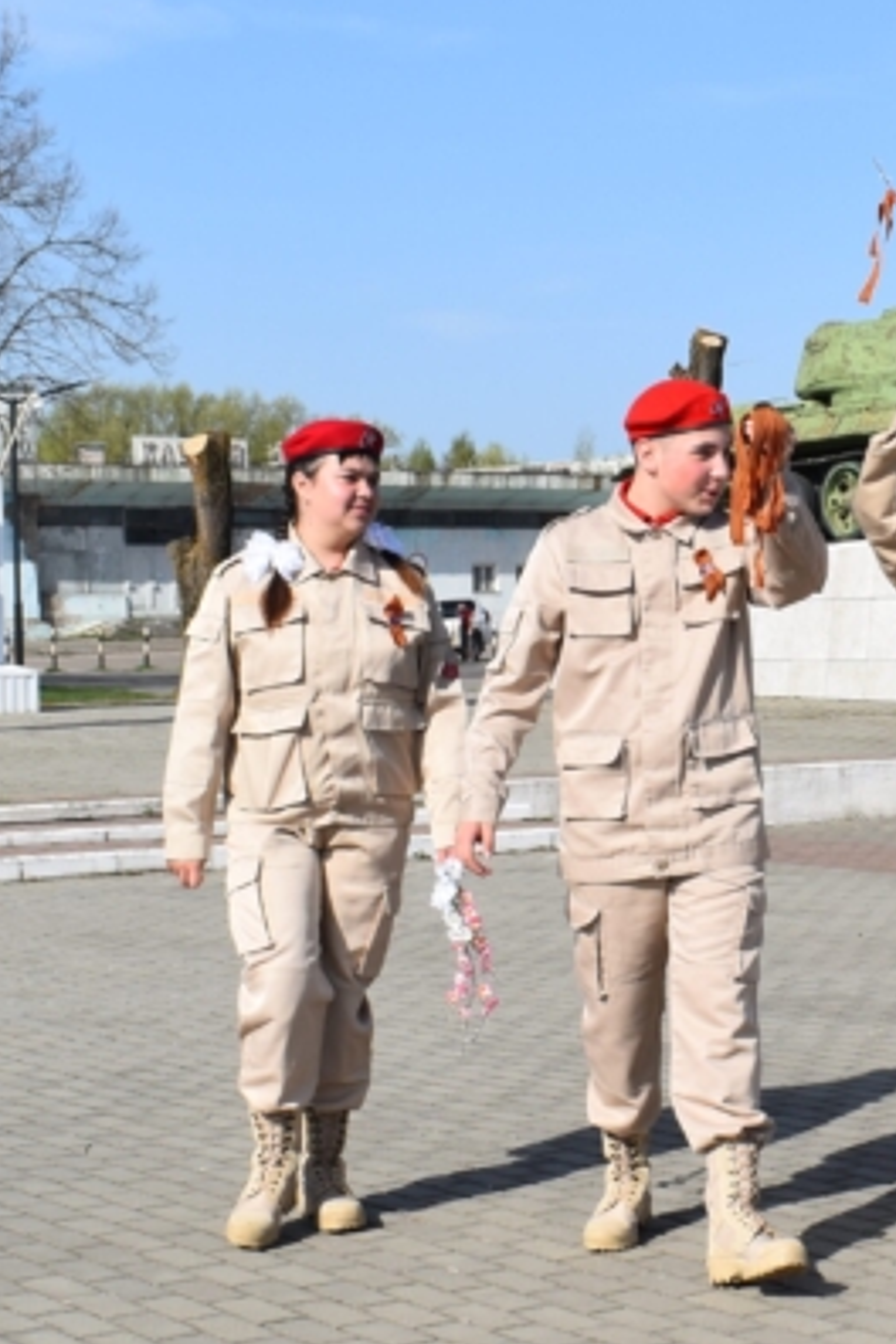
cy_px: 672
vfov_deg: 41.3
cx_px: 967
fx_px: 1783
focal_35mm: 48
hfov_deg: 26.2
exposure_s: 1/400
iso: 200
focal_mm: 21
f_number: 10
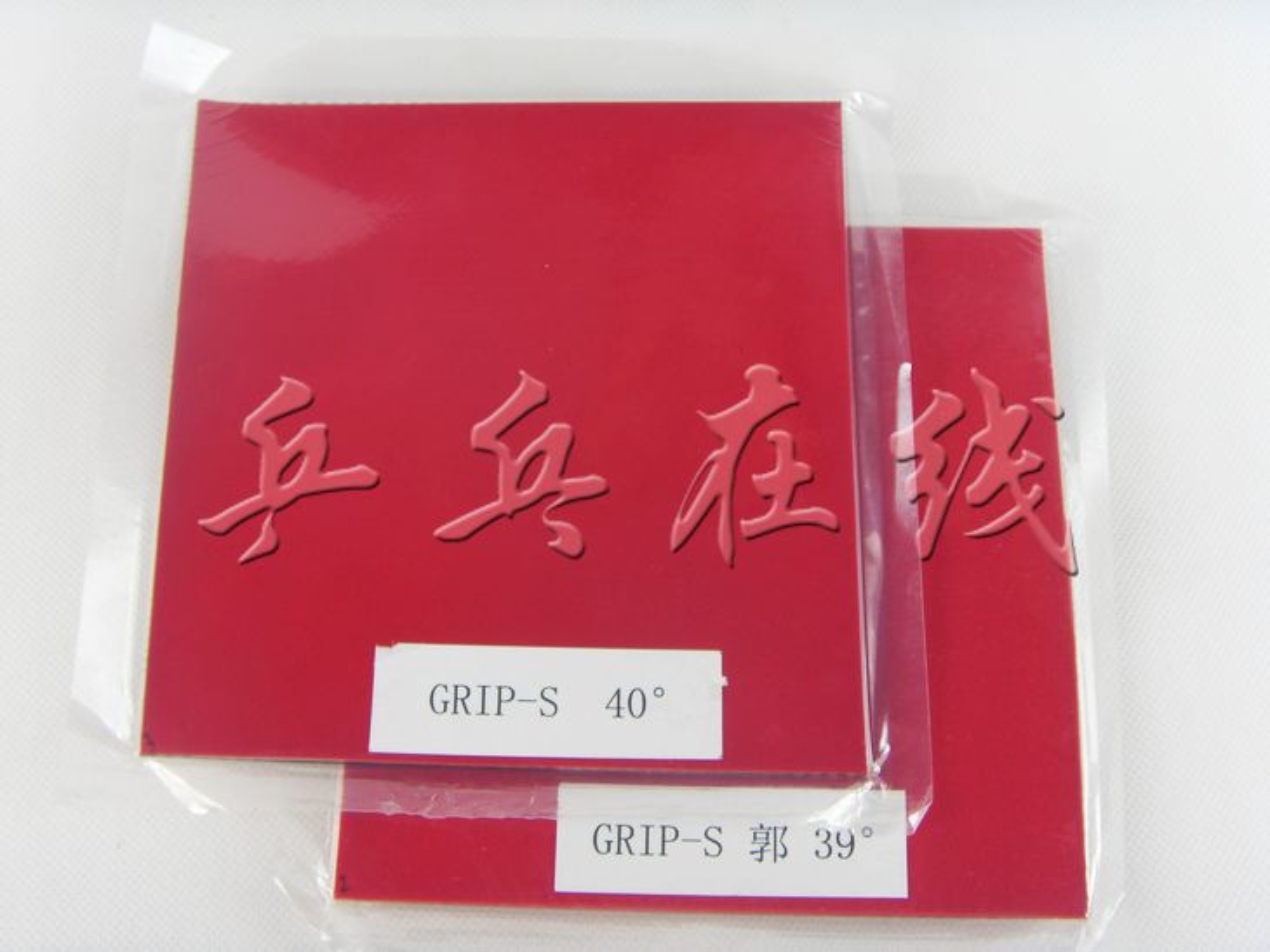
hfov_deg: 47.9
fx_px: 1430
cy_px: 476
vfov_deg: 36.8
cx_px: 635
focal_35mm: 39
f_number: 3.5
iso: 80
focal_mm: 6.6
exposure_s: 1/90
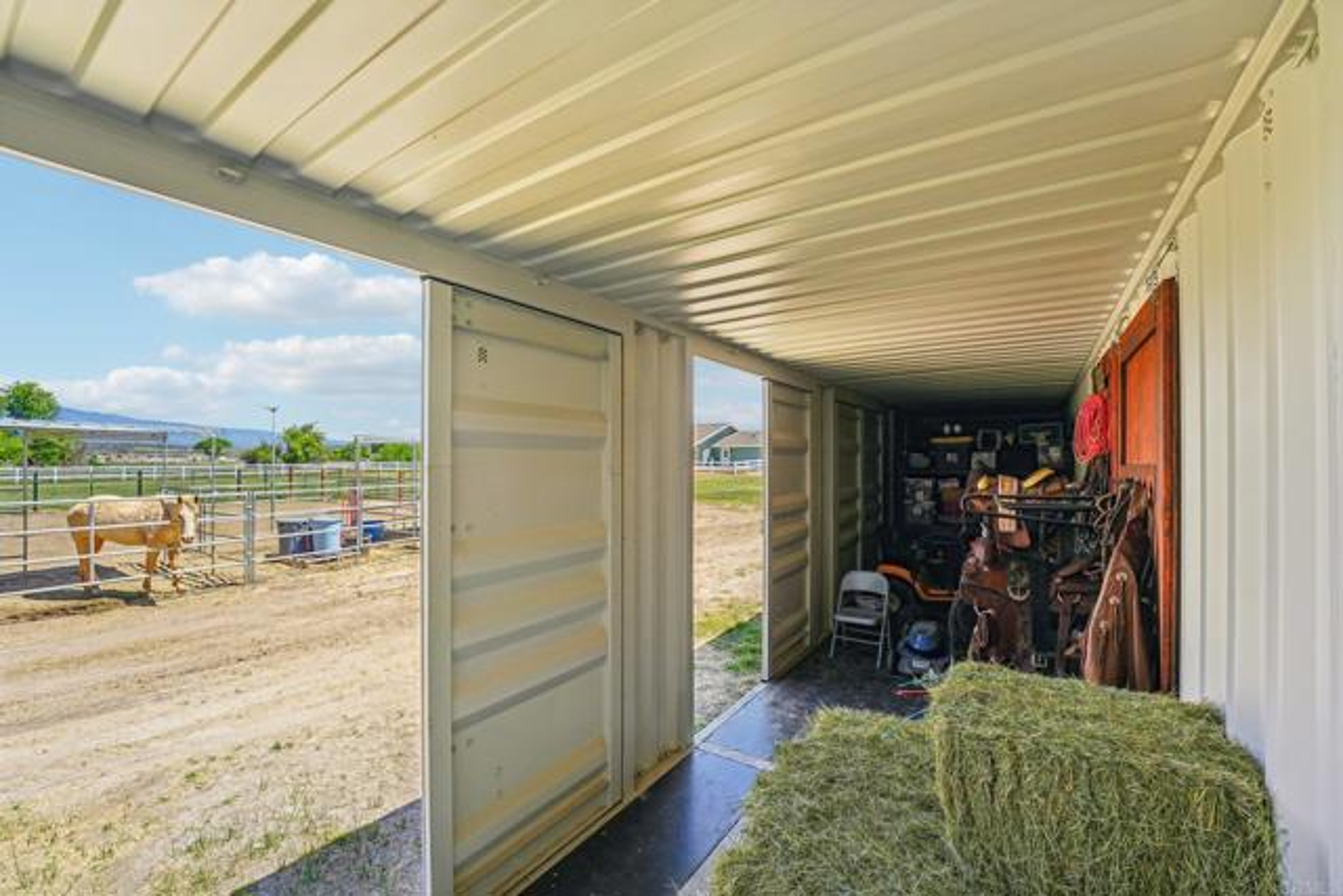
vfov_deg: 81.2
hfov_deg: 104.2
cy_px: 448
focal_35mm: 14
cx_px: 672
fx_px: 522
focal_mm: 14
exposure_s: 1/160
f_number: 8
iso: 125
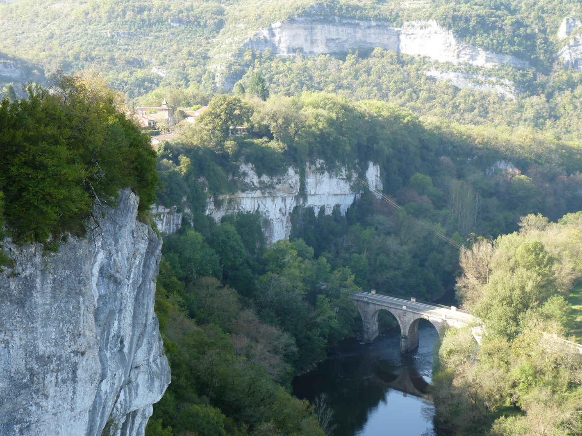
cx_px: 290
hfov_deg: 27.4
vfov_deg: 20.7
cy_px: 218
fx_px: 1194
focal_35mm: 71
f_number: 3.4
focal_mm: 12.4
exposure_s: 1/100
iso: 80
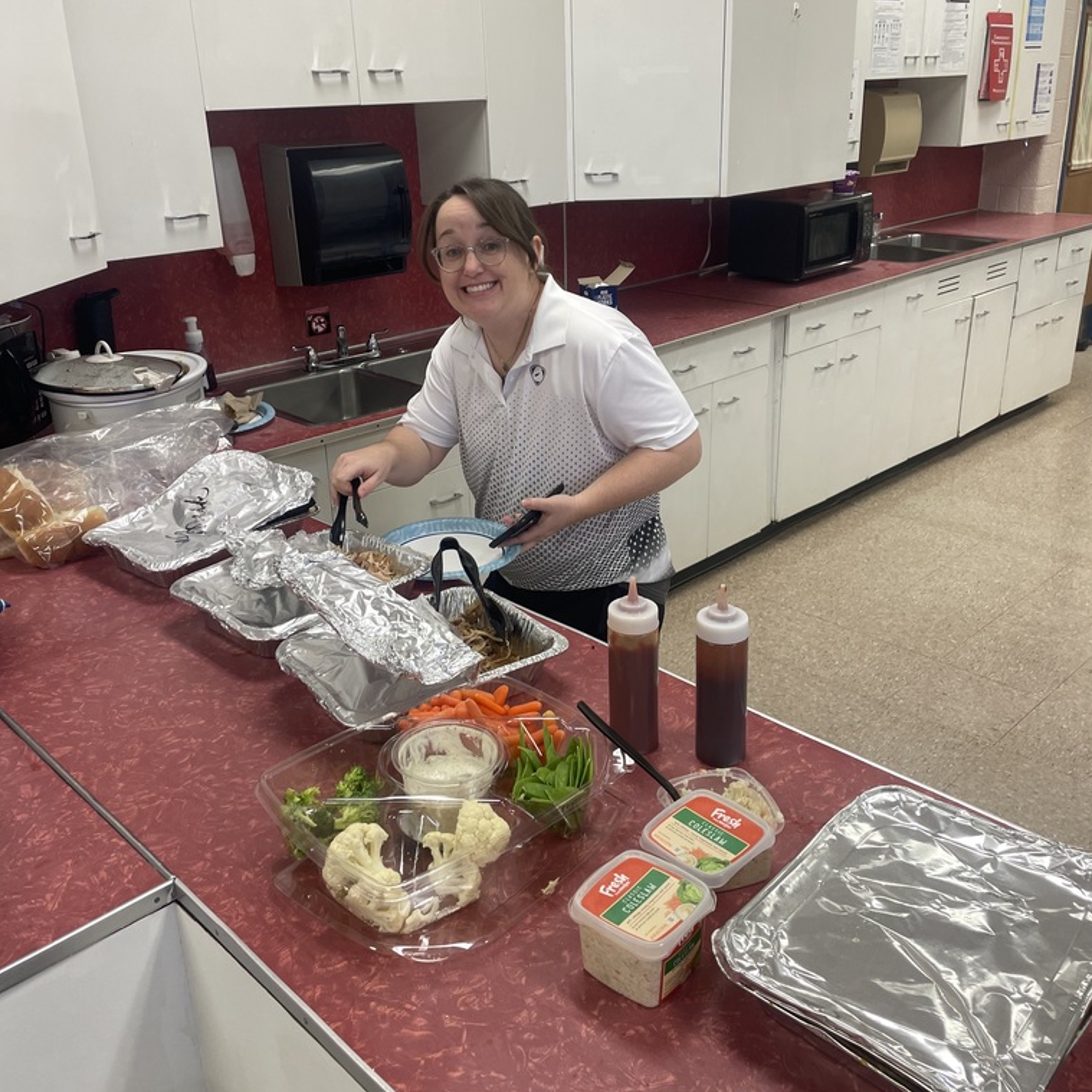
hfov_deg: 52.5
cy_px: 495
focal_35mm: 31
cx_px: 544
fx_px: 1106
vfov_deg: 52.5
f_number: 1.6
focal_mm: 4.2
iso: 64
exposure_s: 1/60
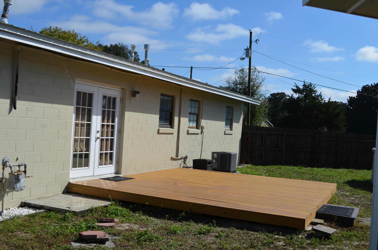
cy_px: 125
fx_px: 409
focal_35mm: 39
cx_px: 189
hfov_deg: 49.6
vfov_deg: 34.1
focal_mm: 26
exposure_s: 1/320
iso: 100
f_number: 9
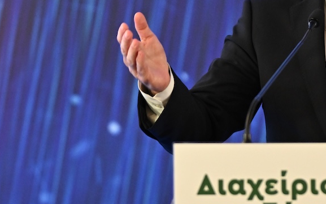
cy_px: 130
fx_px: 4067
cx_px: 128
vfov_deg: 2.9
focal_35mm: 458
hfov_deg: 4.6
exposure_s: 1/1000
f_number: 1.8
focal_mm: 135
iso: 2500
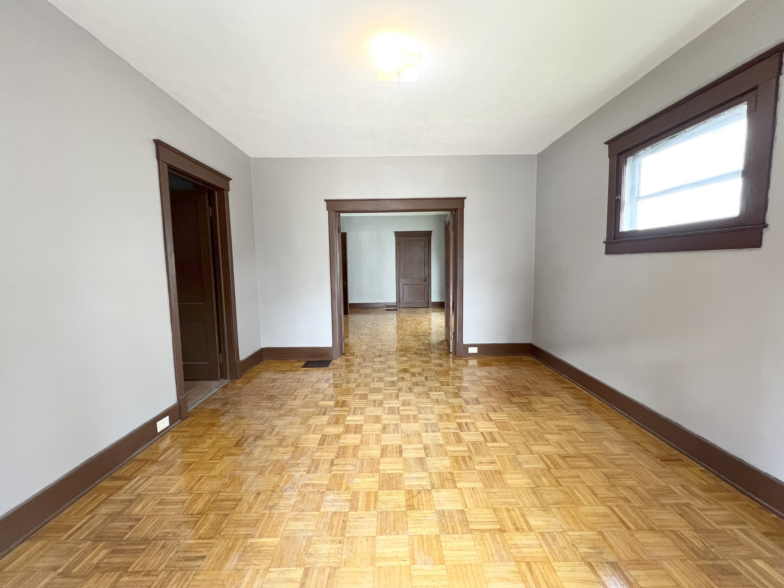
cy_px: 294
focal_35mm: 13
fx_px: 294
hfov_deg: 106.2
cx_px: 392
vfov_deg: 89.9
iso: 250
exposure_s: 1/80
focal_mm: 1.57
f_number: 1.8
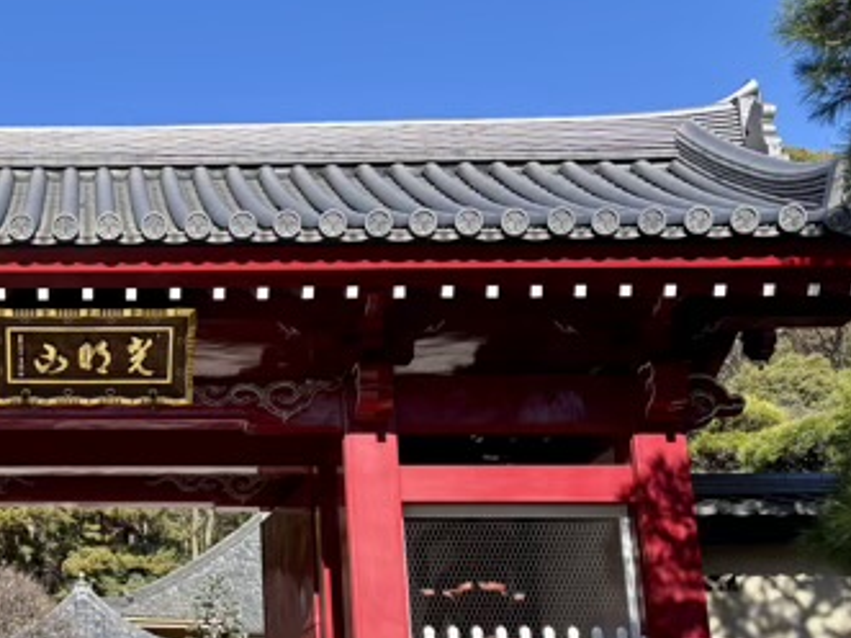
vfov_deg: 26.3
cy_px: 449
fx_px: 1352
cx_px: 49
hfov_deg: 32.8
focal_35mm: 55
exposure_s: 1/2024
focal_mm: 5.96
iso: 50
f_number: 1.6
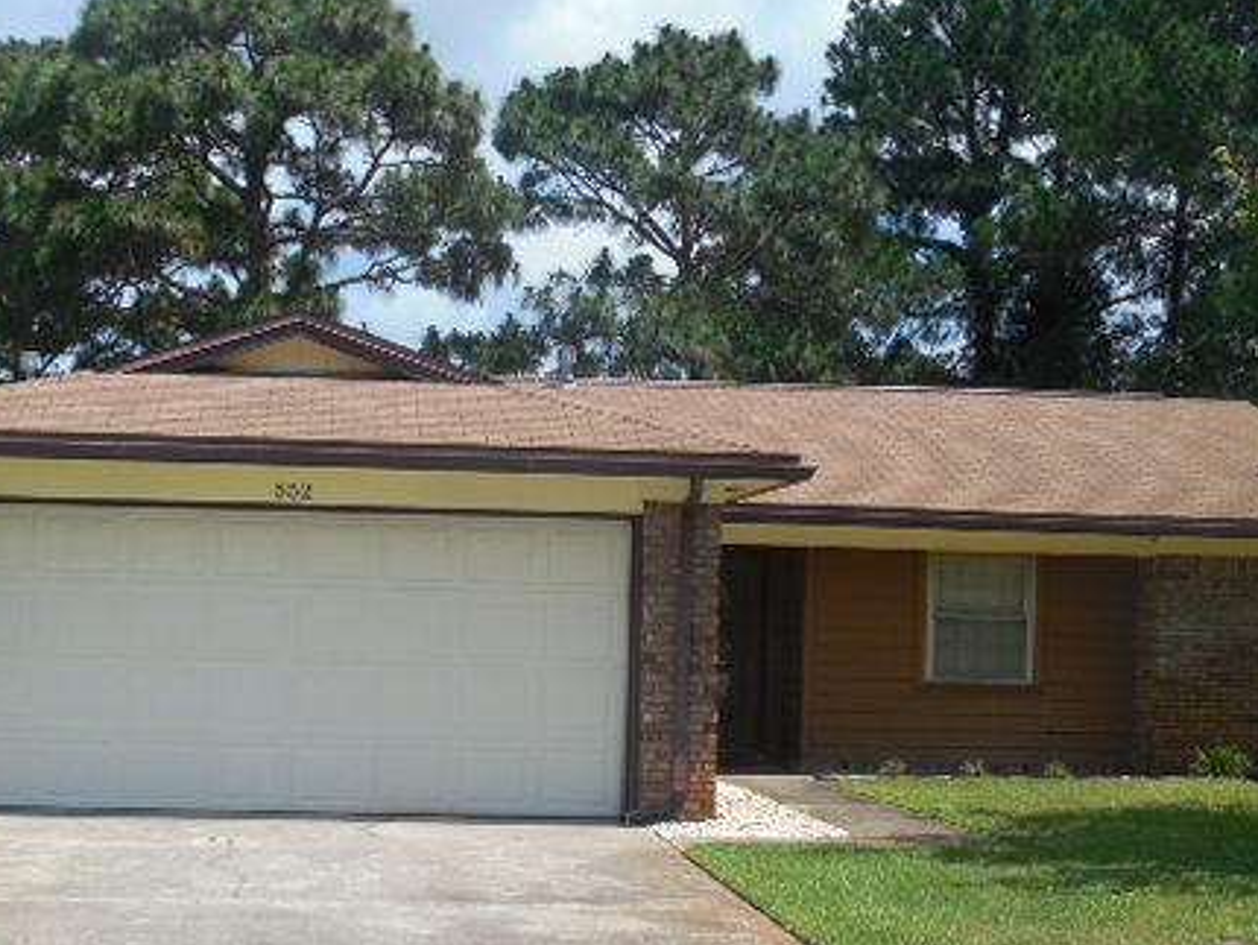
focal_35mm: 64
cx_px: 570
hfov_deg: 30.2
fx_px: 2327
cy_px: 670
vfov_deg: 22.8
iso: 125
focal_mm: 7.8
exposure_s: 1/1000
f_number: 3.9
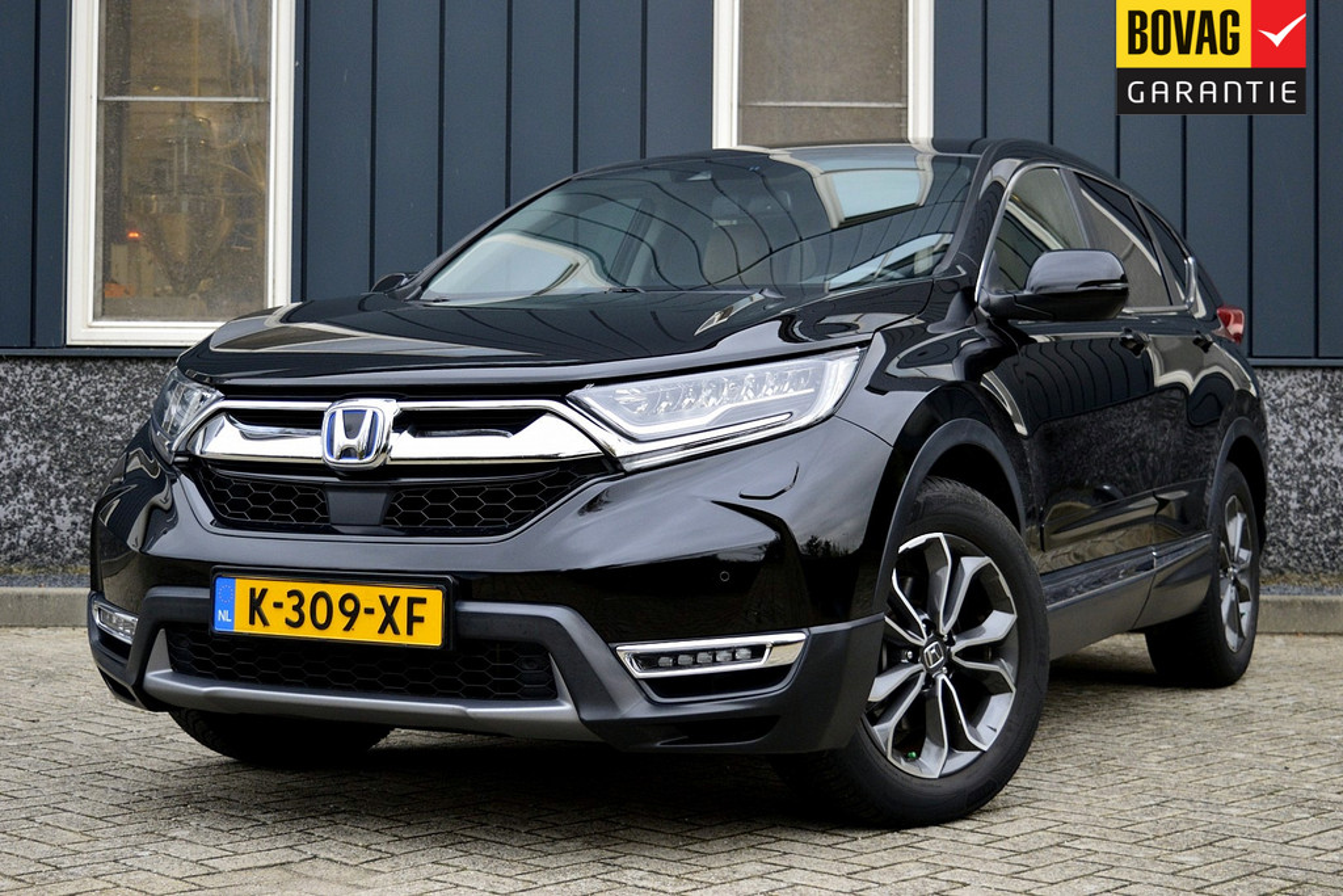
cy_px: 448
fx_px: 2127
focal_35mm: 57
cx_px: 672
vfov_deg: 23.8
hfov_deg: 35.0
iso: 800
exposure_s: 1/60
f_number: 4.8
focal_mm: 38
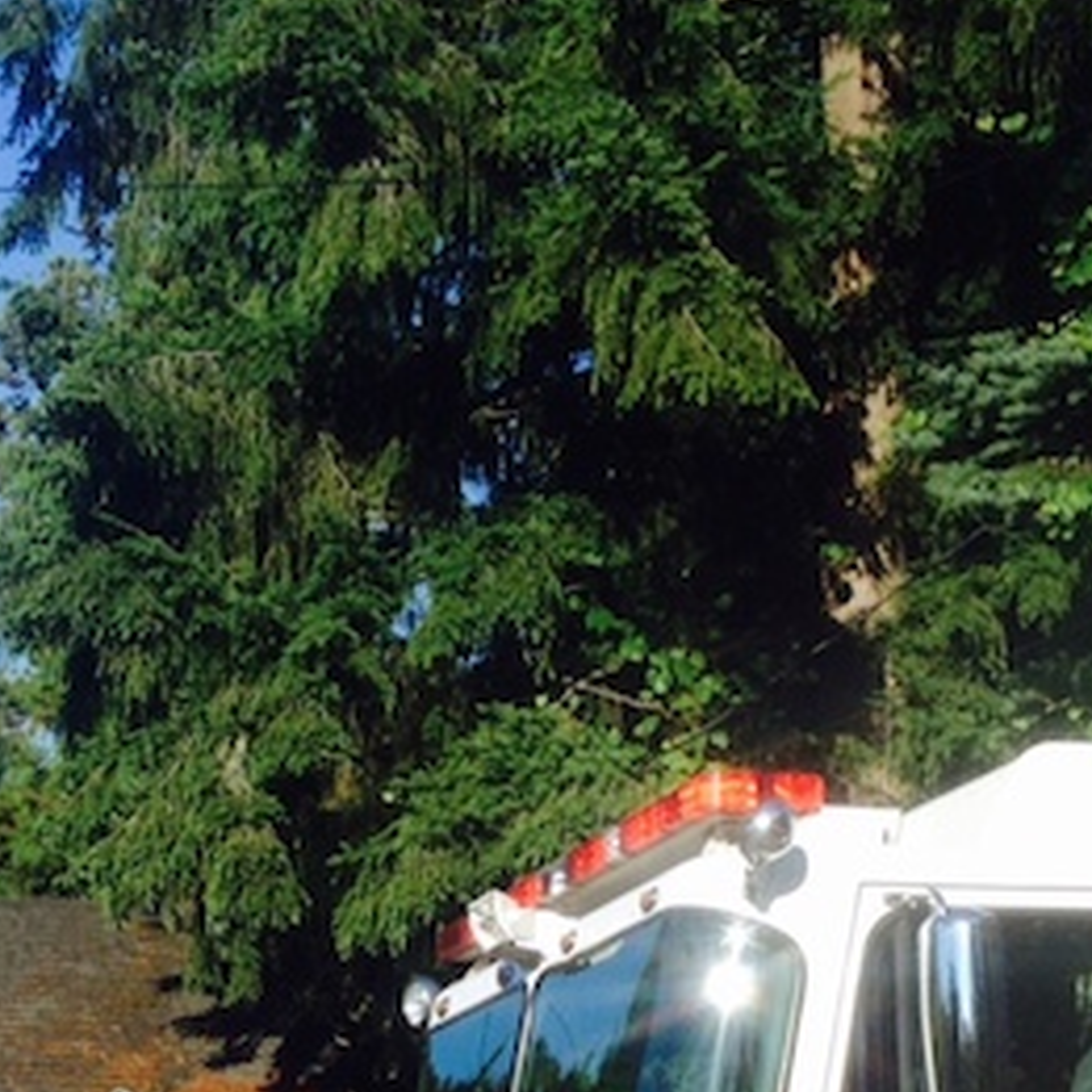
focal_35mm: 95
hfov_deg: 18.1
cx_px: 218
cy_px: 1084
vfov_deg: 17.9
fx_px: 3391
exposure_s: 1/1346
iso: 50
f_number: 2.4
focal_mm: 4.28
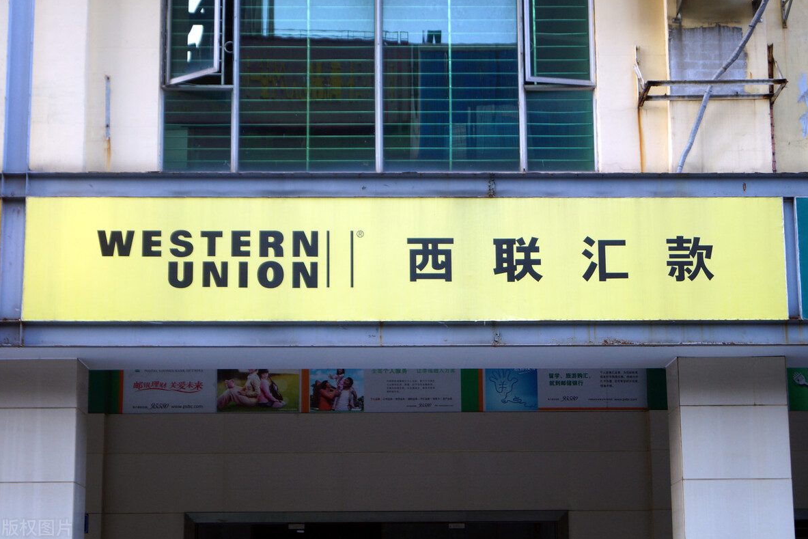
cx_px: 408
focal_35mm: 76
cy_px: 270
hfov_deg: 26.6
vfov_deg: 18.0
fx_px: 1706
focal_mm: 50
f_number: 5.6
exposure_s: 1/100
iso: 200
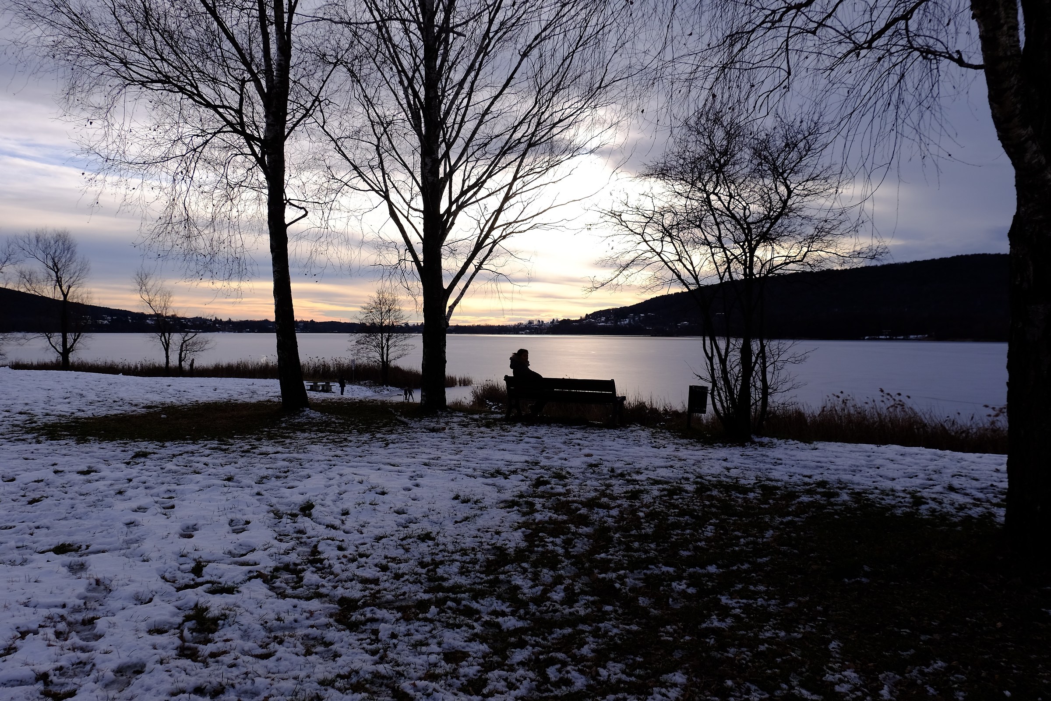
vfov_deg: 47.9
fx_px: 788
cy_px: 350
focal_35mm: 27
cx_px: 526
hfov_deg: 67.4
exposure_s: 1/350
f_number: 7.1
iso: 200
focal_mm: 18
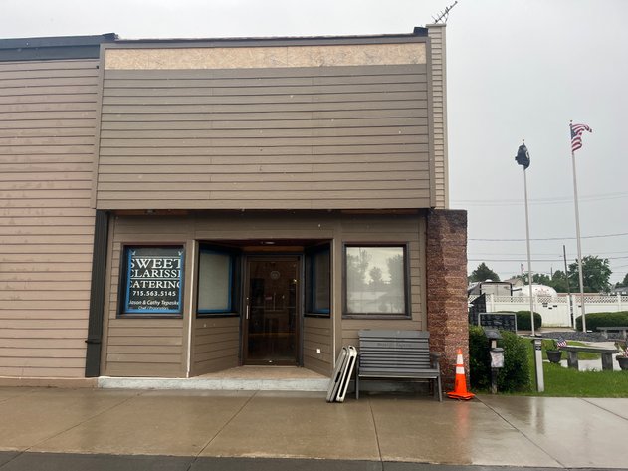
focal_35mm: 26
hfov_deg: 67.3
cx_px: 314
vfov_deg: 53.0
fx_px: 472
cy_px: 236
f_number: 1.6
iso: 50
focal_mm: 5.1
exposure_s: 1/311
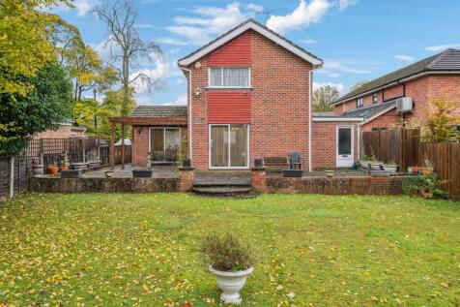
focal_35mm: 26
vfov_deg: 49.5
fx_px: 332
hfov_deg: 69.4
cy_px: 154
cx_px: 230
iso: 500
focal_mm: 26
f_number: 5.6
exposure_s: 1/400
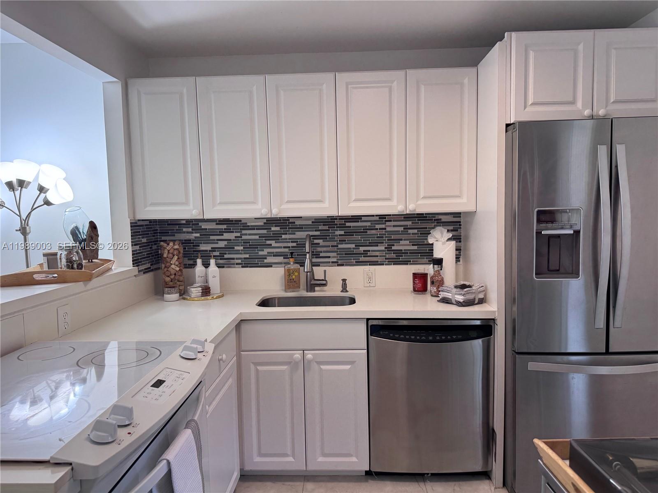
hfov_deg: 71.6
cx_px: 329
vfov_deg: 56.8
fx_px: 456
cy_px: 246
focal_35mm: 24
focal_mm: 6.76
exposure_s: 1/120
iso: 125
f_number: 1.78
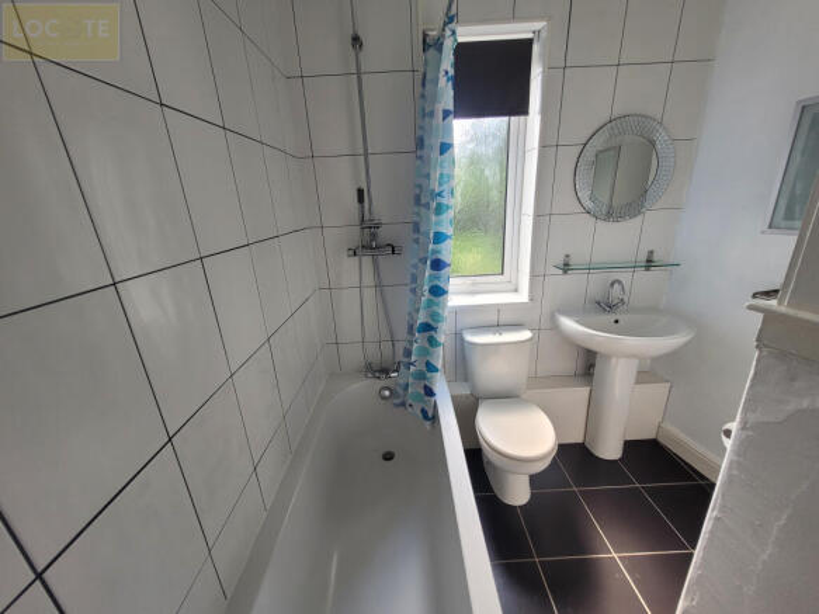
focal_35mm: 13
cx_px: 410
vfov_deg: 89.9
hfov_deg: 106.2
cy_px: 307
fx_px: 308
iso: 64
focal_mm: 1.74
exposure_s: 1/50
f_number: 2.2
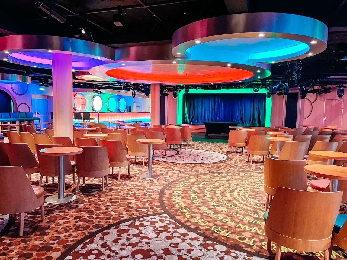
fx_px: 261
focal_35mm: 26
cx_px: 174
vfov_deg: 53.1
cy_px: 130
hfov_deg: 67.3
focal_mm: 5.1
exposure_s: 1/40
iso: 500
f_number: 1.6
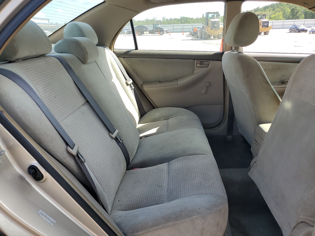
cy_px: 118
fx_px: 237
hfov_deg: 67.3
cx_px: 158
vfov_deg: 53.1
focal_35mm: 26
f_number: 1.5
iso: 50
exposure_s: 1/625
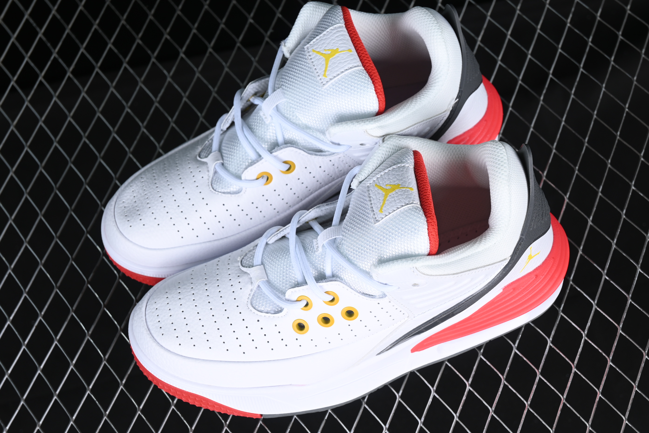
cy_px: 216
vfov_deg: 18.2
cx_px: 324
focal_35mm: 75
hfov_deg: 27.0
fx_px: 1352
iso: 160
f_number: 7.1
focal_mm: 50
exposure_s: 1/60
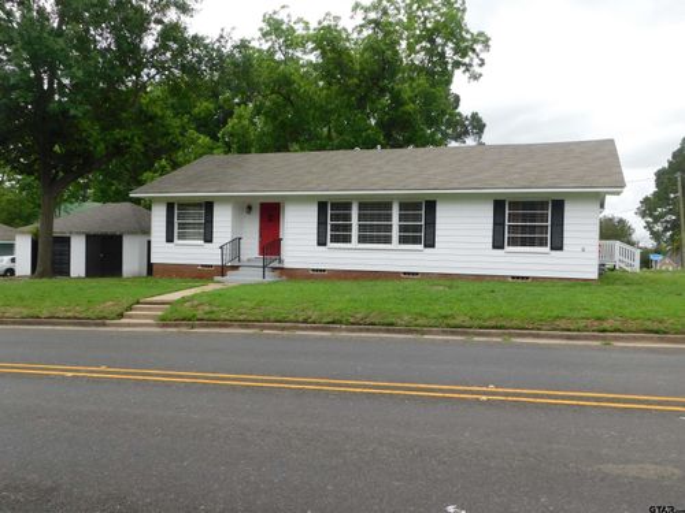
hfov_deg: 60.0
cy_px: 256
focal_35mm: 30
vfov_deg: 46.8
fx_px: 594
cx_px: 342
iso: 125
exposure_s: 1/800
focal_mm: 5.3
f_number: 3.2
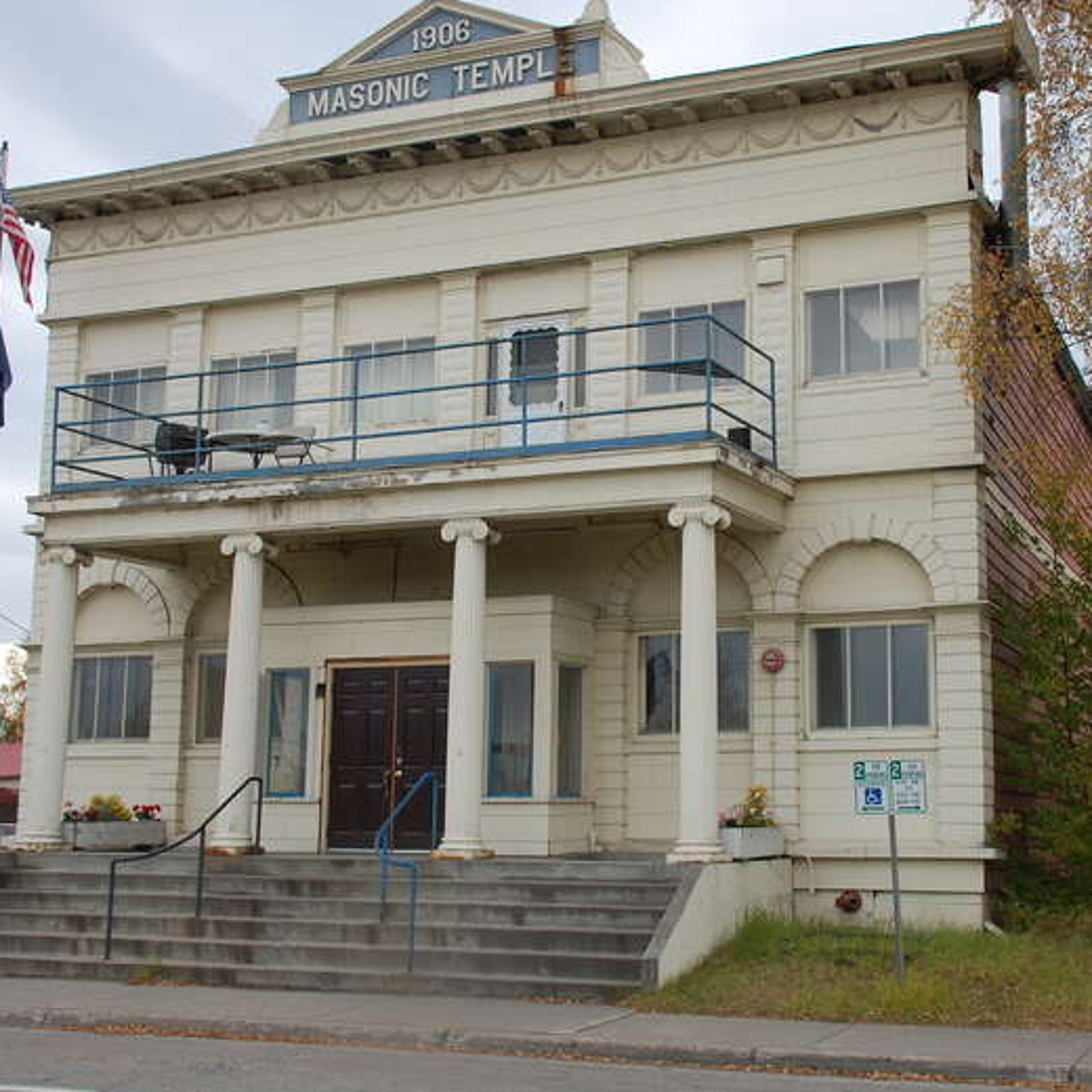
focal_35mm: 47
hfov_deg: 36.0
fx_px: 1677
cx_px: 632
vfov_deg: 36.1
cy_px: 540
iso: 200
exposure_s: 1/160
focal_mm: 24
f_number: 6.3
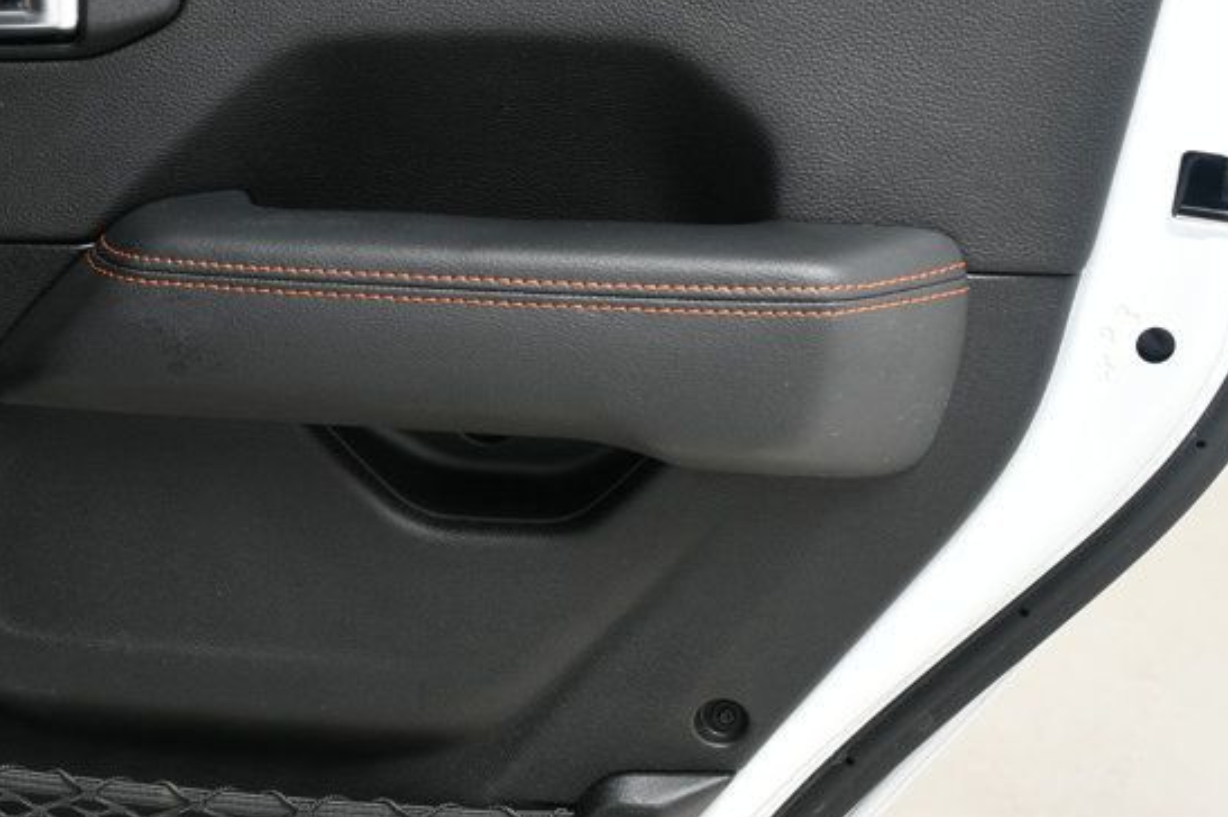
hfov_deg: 27.4
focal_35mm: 73
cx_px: 321
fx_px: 2489
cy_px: 395
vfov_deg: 18.6
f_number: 7.1
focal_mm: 26
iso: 100
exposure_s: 1/160
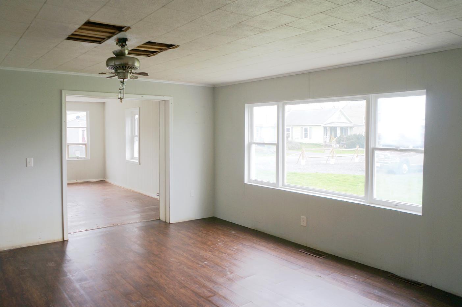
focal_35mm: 35
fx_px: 449
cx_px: 200
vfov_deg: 37.8
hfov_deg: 54.3
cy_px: 150
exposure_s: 1/60
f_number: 4
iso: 160
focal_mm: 16
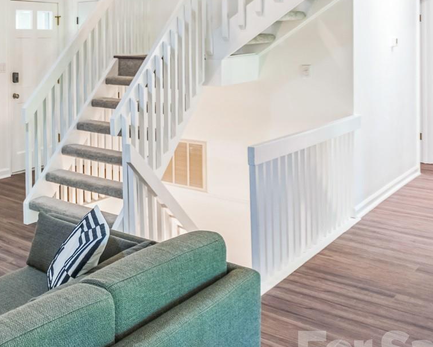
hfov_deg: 33.6
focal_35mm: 43
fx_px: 551
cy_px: 53
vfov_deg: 33.5
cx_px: -104
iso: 500
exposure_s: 1/10
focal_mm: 17
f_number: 2.8
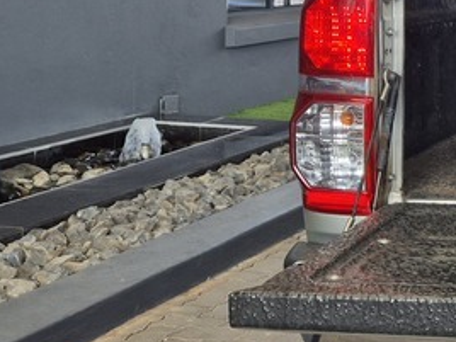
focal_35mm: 88
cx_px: 827
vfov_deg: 16.6
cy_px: 63
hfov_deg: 17.8
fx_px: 1159
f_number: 1.8
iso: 25
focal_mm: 5.4
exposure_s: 1/113
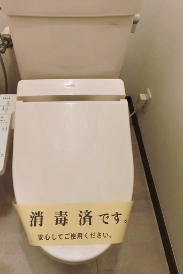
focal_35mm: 27
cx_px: 70
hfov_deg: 47.6
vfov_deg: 66.8
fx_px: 206
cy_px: 111
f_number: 2.7
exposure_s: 1/60
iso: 640
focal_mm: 4.06
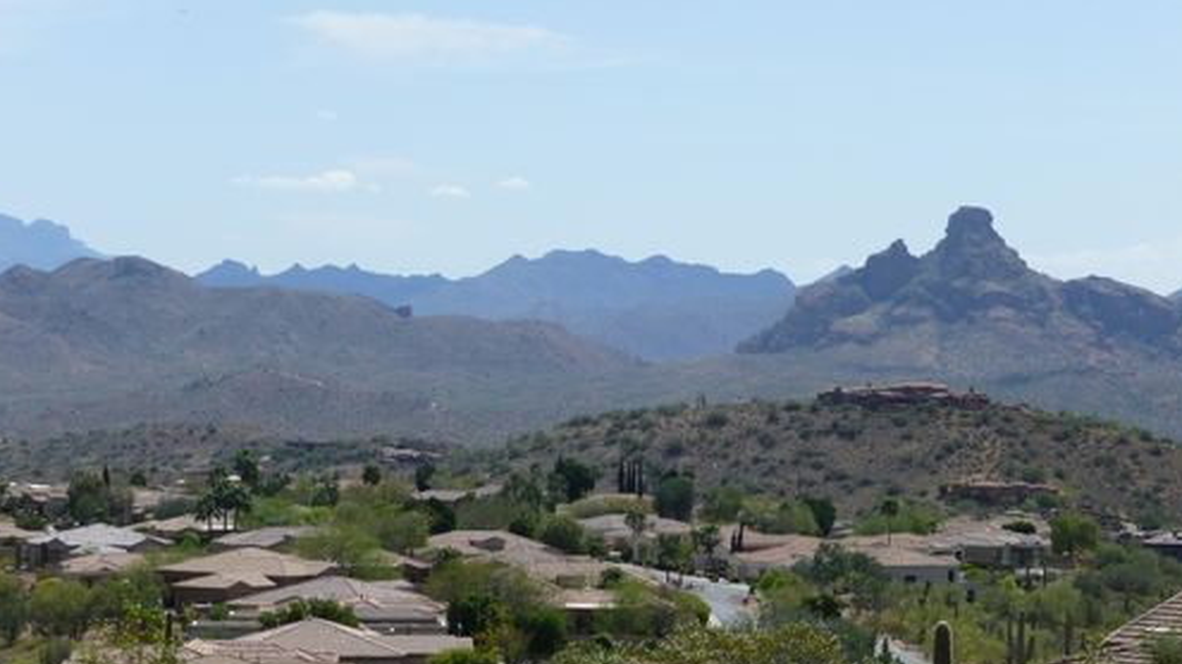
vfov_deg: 8.6
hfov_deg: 15.2
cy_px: 400
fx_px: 4418
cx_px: 590
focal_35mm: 141
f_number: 4.7
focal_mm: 21.8
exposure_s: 1/800
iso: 100
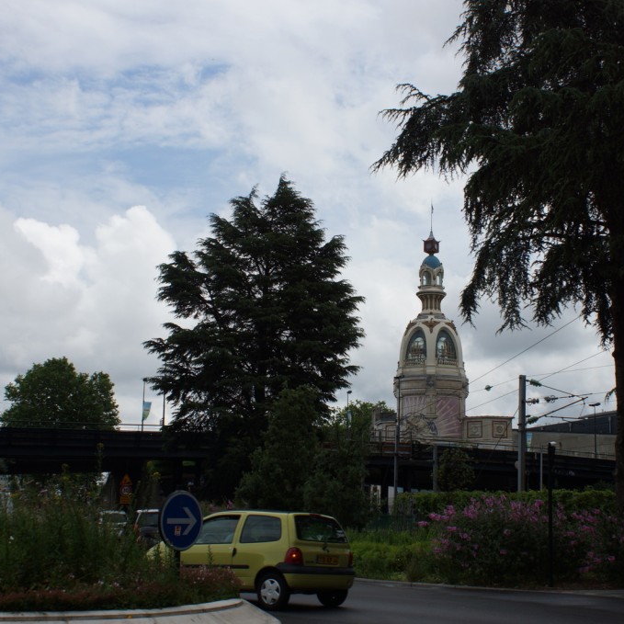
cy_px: 312
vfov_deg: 34.0
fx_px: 1020
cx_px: 368
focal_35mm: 50
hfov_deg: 33.9
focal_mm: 26
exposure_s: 1/500
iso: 100
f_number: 8
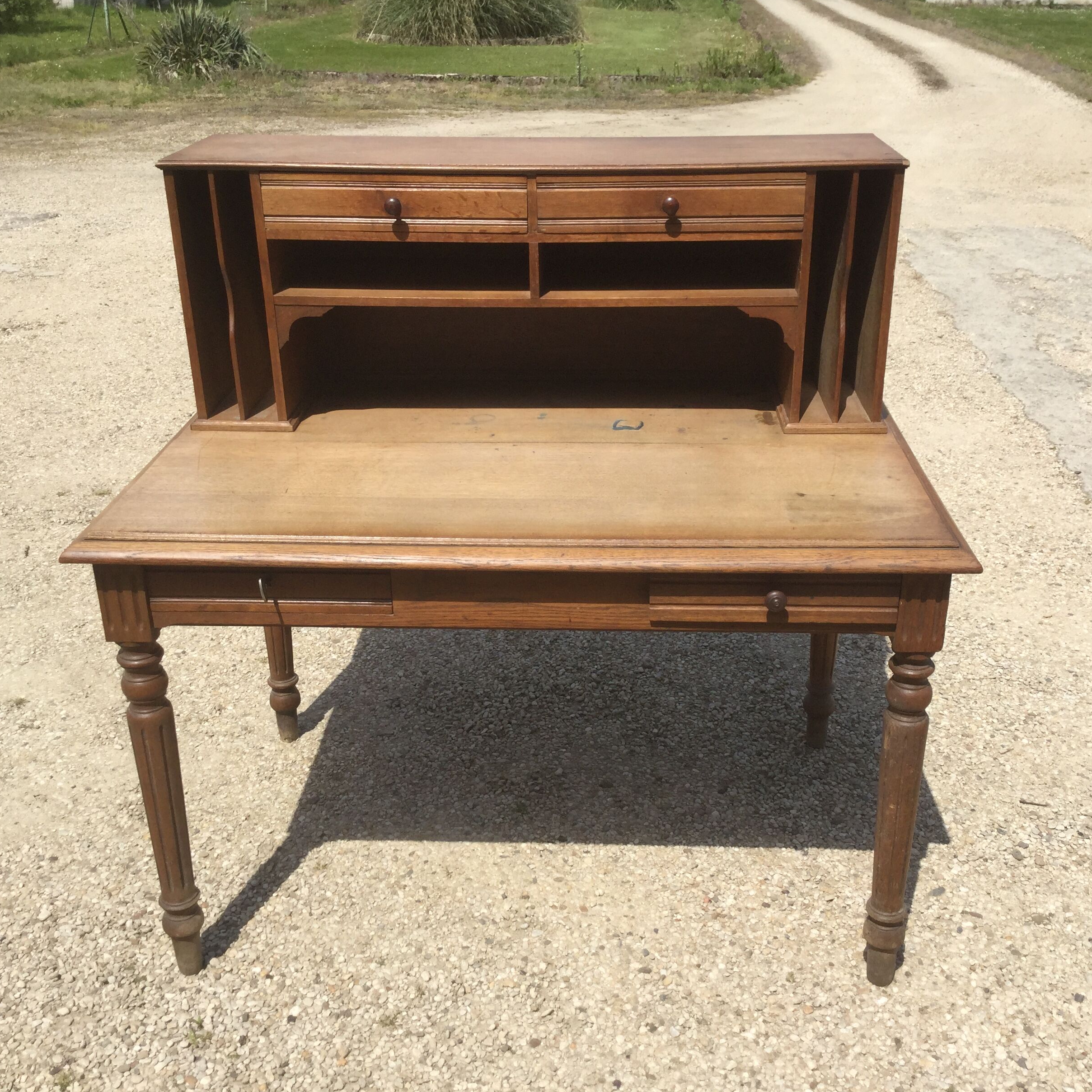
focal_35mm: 37
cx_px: 574
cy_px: 543
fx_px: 1321
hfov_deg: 44.9
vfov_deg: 44.9
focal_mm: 3.3
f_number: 2.4
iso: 25
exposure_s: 1/1664
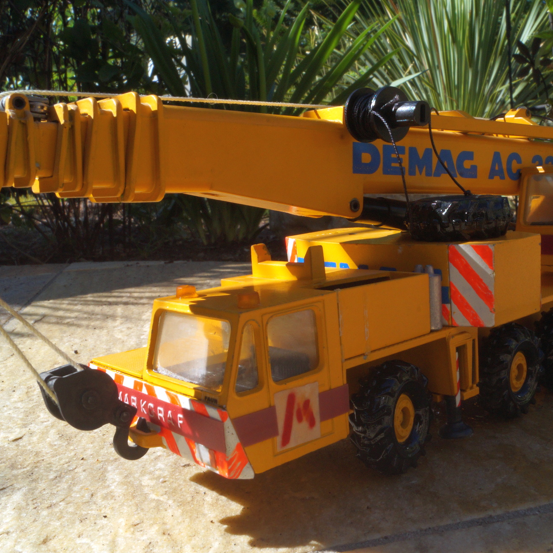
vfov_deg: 42.8
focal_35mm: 39
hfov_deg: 42.4
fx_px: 705
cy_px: 278
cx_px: 353
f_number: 22
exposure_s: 1/60
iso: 400
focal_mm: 20
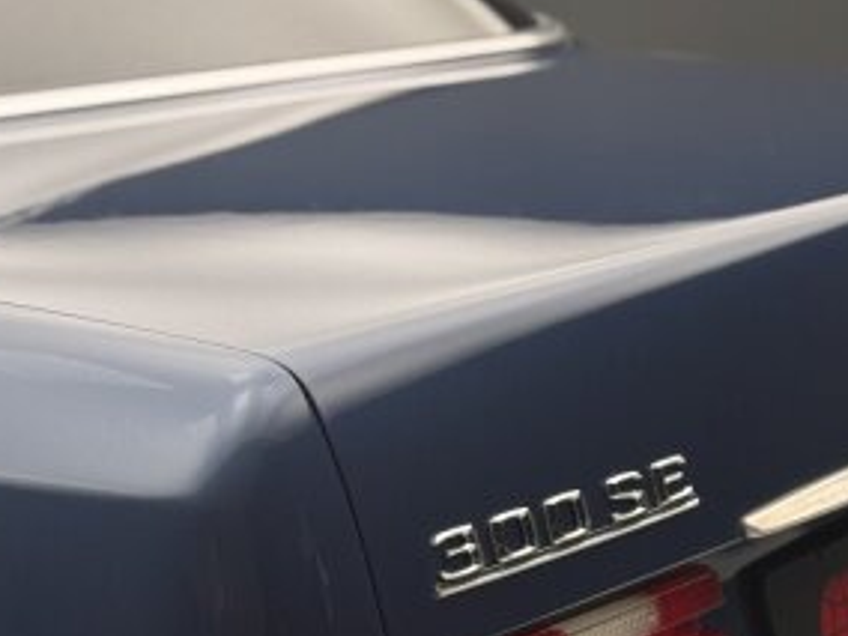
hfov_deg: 18.1
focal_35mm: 108
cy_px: 705
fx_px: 2646
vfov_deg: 13.4
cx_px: 627
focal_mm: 6.76
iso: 100
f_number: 1.78
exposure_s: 1/49
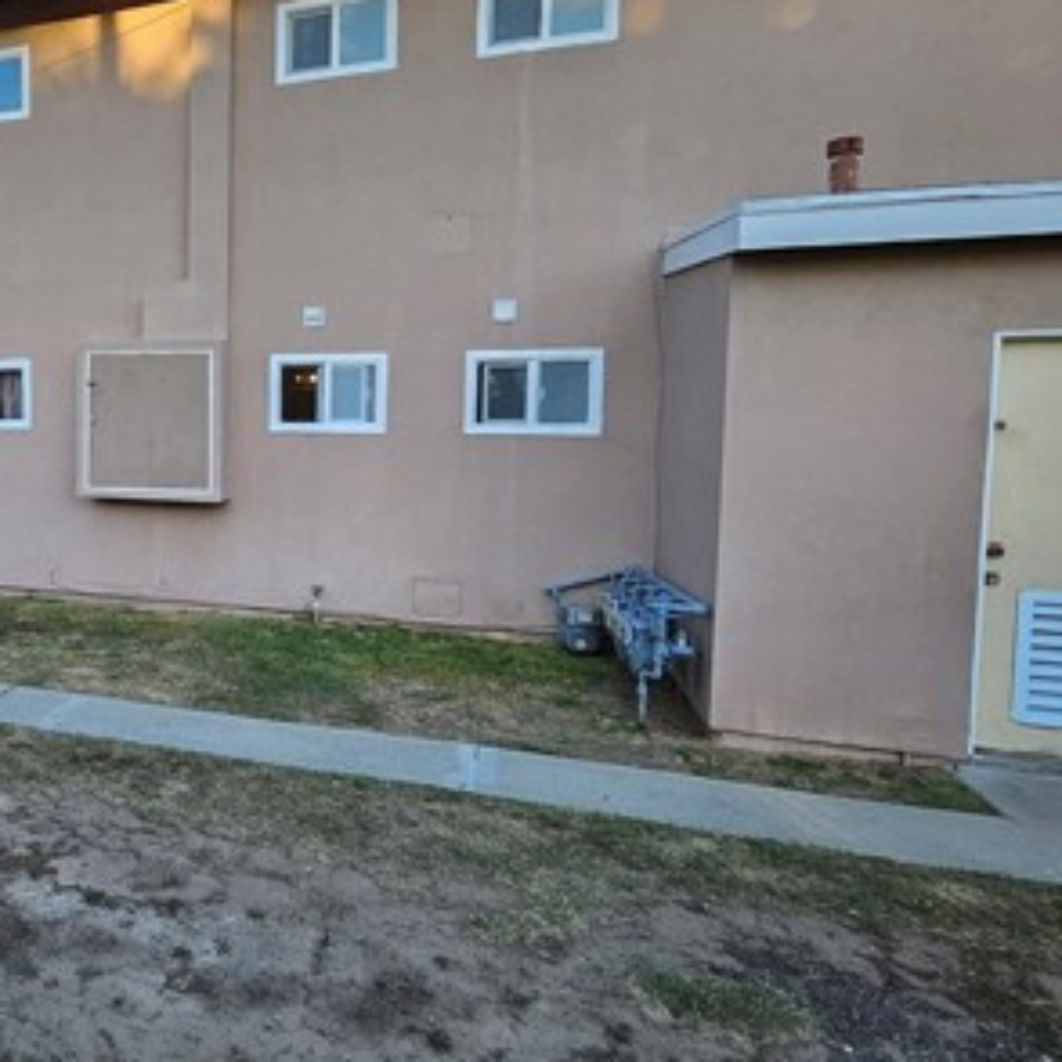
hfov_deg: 55.2
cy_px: 470
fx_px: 868
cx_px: 119
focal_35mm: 25
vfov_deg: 62.7
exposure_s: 1/188
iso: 32
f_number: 2.2
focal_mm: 1.74
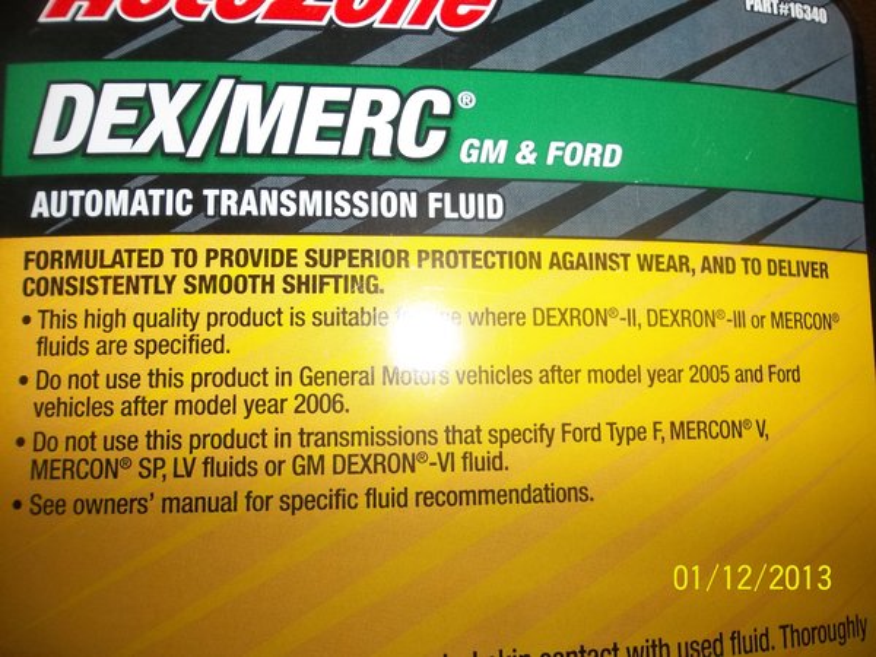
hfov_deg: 65.3
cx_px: 438
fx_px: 683
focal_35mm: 27
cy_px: 328
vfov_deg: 51.4
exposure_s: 1/30
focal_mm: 4.9
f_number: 3.5
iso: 80
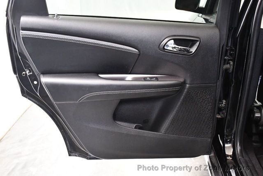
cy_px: 88
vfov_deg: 37.0
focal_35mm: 36
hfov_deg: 53.1
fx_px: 263
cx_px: 132
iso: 5000
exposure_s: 1/60
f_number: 3.5
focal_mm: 18
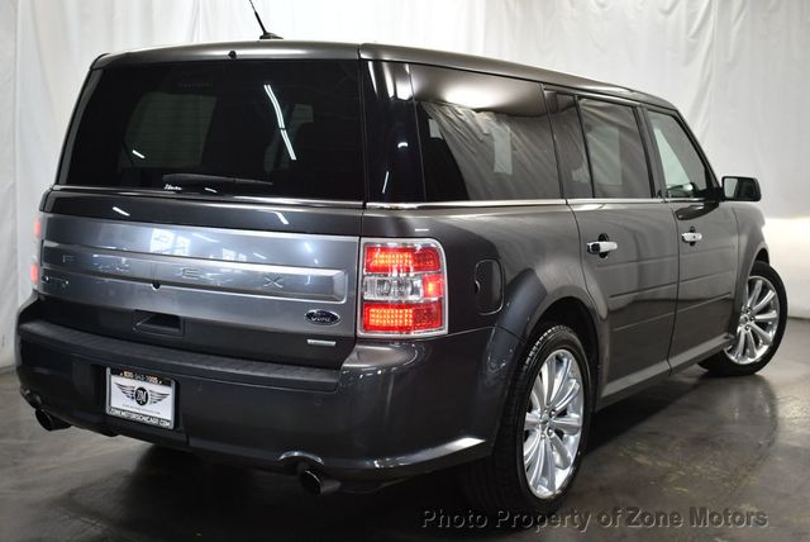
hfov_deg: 41.1
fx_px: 1081
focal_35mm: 48
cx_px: 405
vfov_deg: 28.1
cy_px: 271
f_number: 3.8
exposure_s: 1/125
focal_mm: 24
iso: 1000
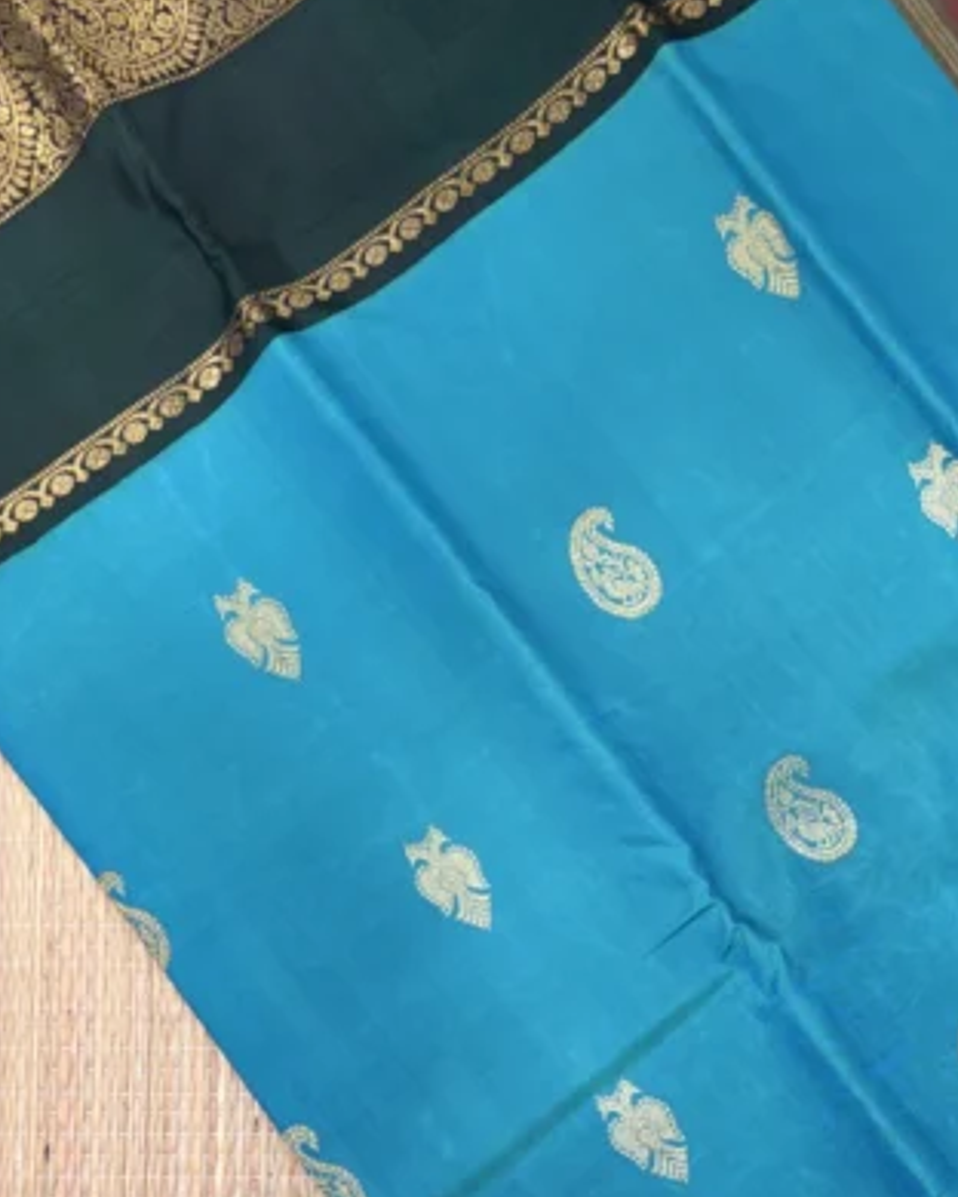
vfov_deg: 34.6
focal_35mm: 52
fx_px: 1843
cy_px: 1007
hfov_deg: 27.8
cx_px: 909
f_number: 1.6
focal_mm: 5.96
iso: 64
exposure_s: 1/100
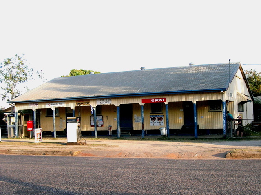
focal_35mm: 36
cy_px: 98
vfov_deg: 39.6
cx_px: 130
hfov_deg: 51.4
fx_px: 271
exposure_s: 1/232
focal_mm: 6
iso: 50
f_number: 2.7
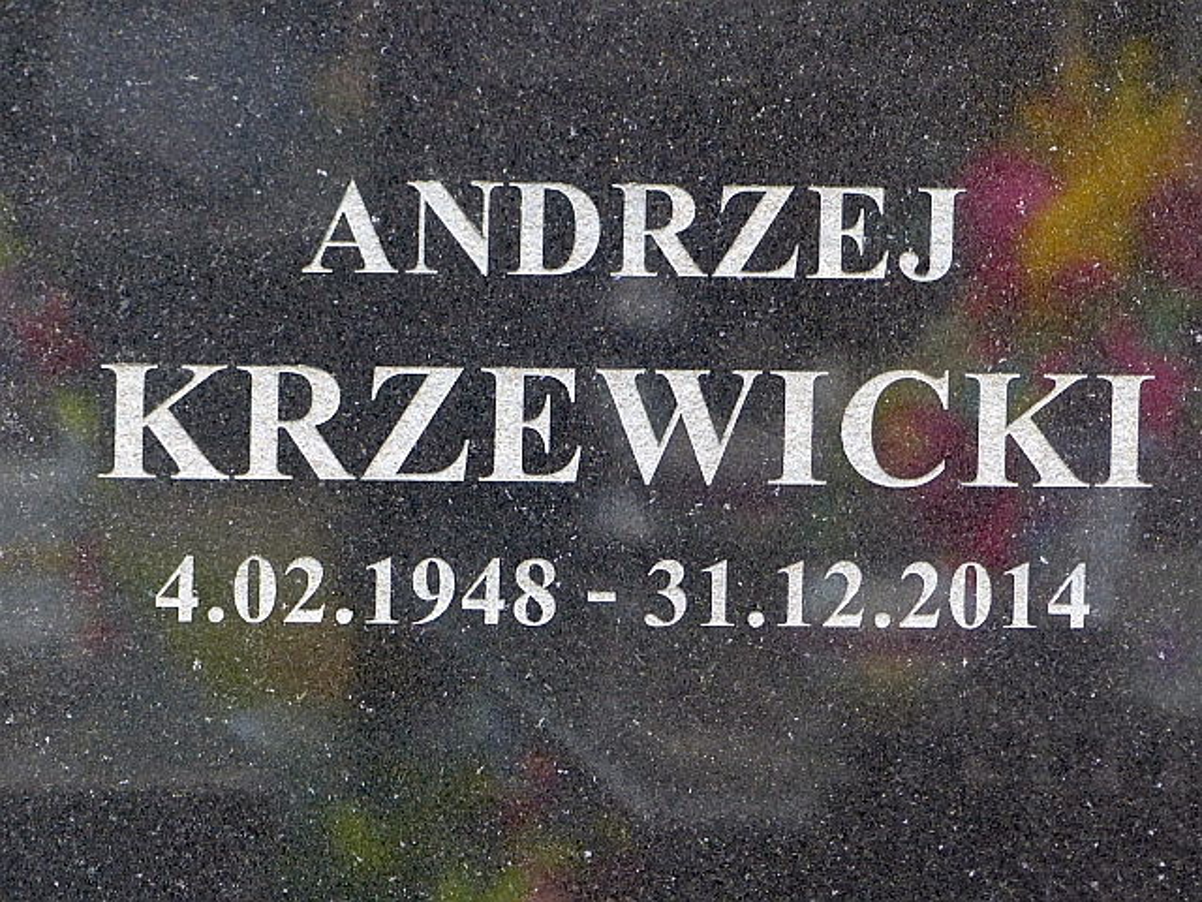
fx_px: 9341
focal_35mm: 269
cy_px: 451
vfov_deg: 5.5
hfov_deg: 7.4
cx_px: 601
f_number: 2.8
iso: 100
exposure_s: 1/100
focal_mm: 48.4
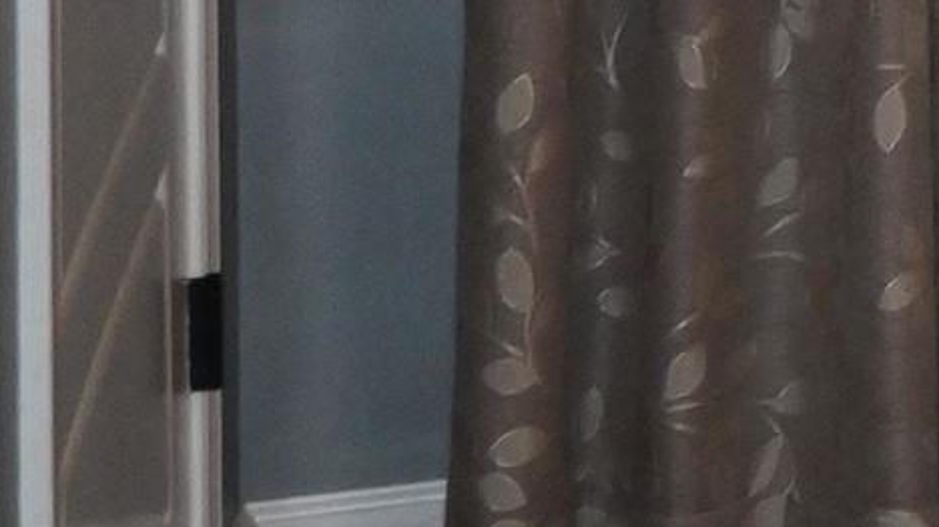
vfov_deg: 6.9
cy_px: -737
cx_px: 2955
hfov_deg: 9.6
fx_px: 4107
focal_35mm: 165
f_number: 3.5
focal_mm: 16
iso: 1250
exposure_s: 1/200
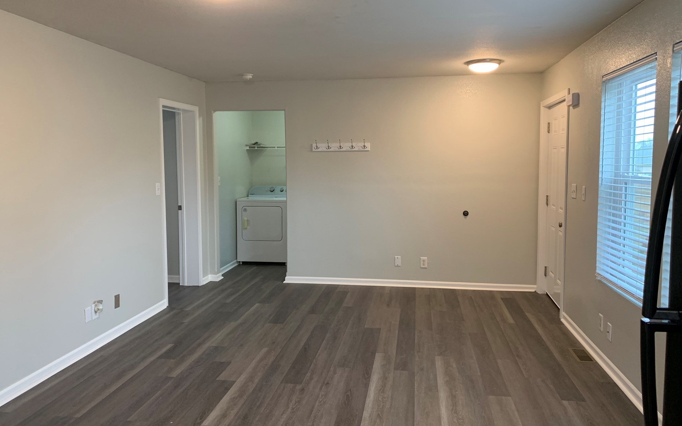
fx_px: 520
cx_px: 341
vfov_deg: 44.5
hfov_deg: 66.5
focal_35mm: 28
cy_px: 206
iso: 160
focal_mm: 4.25
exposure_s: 1/60
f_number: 1.8
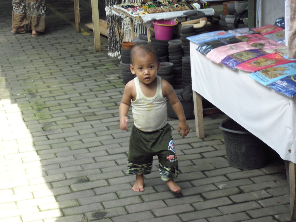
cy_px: 111
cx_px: 148
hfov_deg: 21.1
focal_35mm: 93
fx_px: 795
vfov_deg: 15.9
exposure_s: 1/60
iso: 100
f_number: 4.7
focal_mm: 15.3
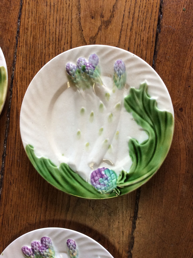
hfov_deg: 44.1
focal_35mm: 32
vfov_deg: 56.9
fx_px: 239
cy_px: 129
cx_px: 96
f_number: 2.4
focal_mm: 3.3
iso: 80
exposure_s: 1/25
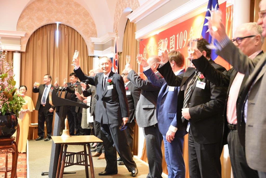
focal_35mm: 42
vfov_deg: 31.9
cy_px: 89
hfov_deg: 46.4
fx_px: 310
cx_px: 133
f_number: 4
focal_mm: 42
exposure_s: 1/20
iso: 9000
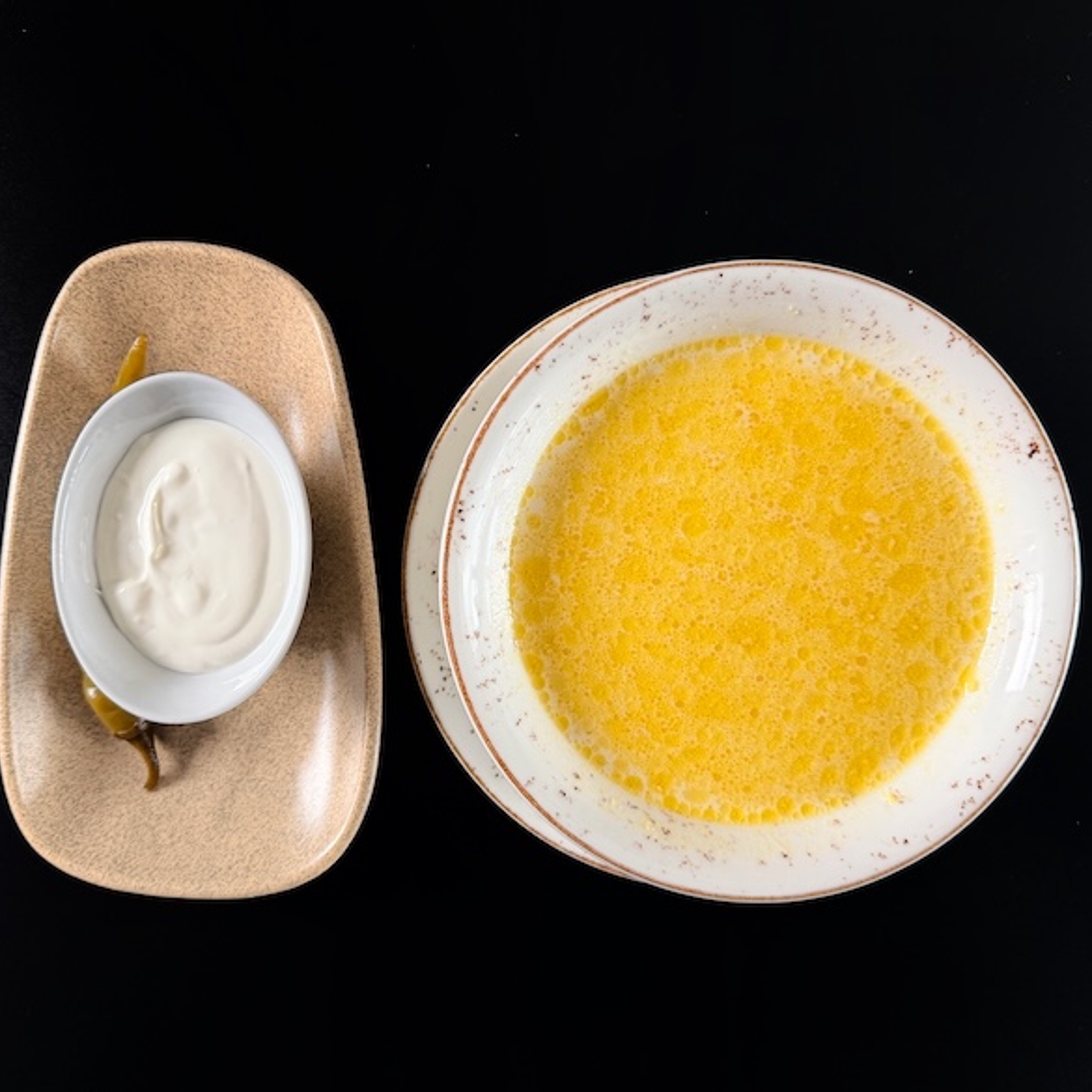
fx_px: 1035
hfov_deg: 55.6
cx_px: 539
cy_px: 567
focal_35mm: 29
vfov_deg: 55.6
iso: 200
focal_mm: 6.76
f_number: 1.78
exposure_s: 1/118
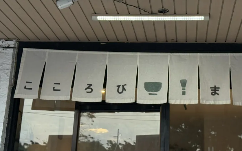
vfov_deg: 17.7
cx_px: 168
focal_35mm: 73
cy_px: 31
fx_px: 482
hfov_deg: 28.0
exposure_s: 1/120
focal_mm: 6.76
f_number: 1.78
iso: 160
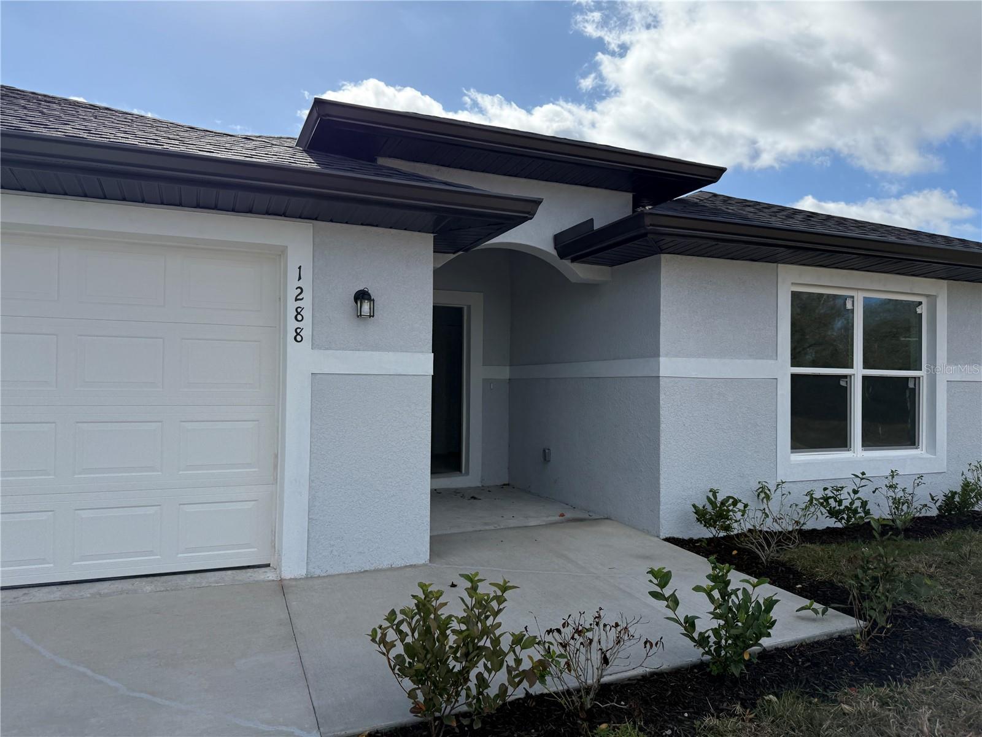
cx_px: 491
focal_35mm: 24
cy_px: 368
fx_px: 681
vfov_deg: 56.8
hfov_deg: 71.6
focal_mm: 6.76
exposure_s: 1/7353
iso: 100
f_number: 1.78
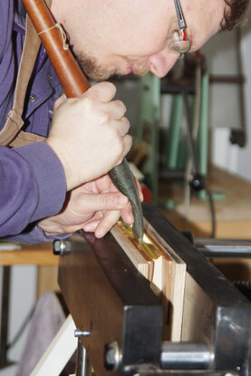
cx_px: 136
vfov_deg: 19.8
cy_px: 159
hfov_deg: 13.3
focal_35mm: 103
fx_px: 1076
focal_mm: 50
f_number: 2.8
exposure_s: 1/30
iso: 100
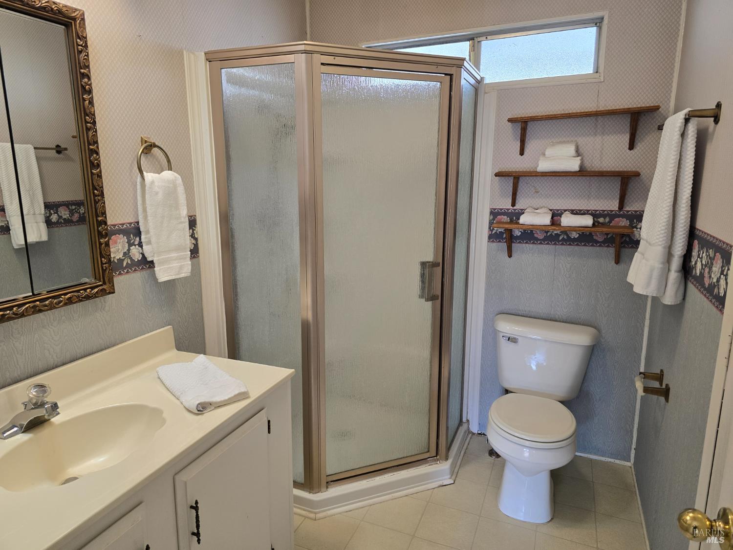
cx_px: 366
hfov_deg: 73.9
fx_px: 487
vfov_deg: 58.9
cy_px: 275
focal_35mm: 23
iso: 160
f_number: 1.7
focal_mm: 6.3
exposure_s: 1/120
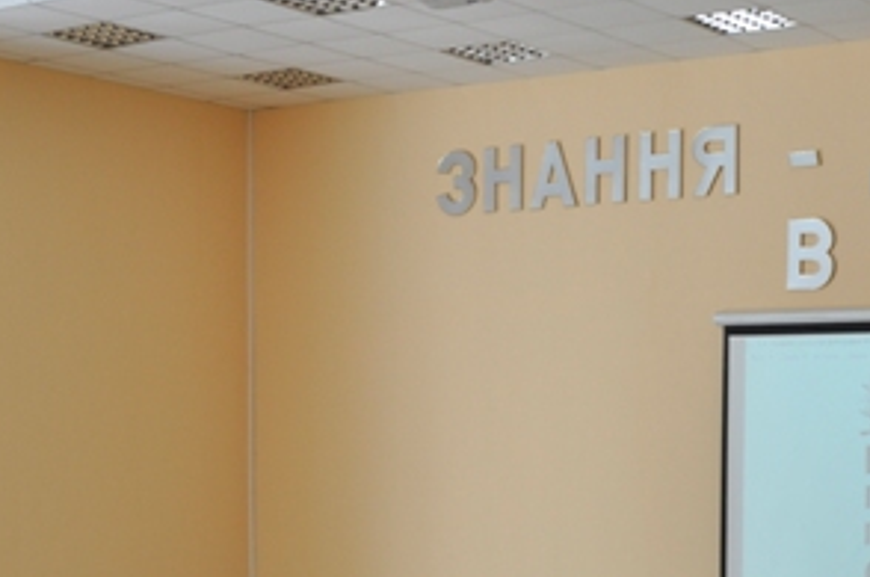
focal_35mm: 82
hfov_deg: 24.6
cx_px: 544
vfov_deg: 16.0
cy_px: 666
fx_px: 1986
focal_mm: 21
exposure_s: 1/30
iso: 220
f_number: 5.6
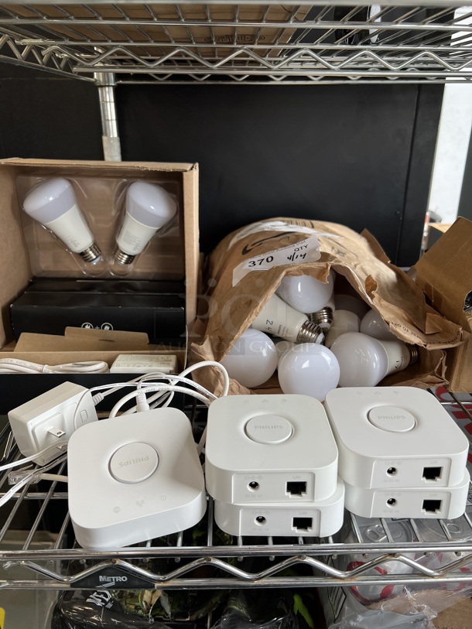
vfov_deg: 67.3
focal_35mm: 26
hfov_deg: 53.1
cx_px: 236
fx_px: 473
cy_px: 314
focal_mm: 5.7
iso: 64
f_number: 1.5
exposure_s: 1/120
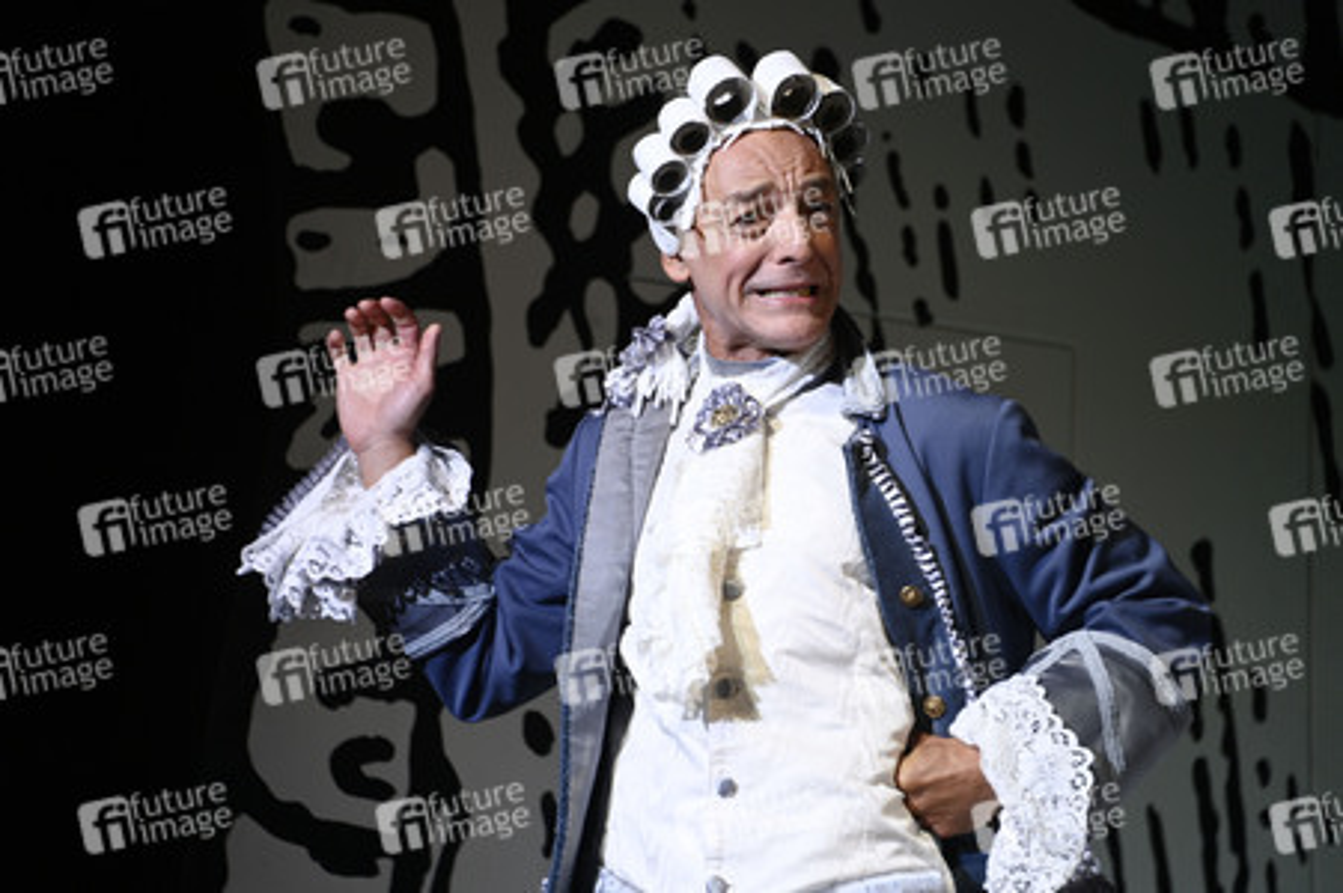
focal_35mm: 300
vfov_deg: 4.6
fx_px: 11183
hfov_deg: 6.9
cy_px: 446
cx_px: 672
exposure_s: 1/250
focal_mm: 300
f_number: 5.6
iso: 1000
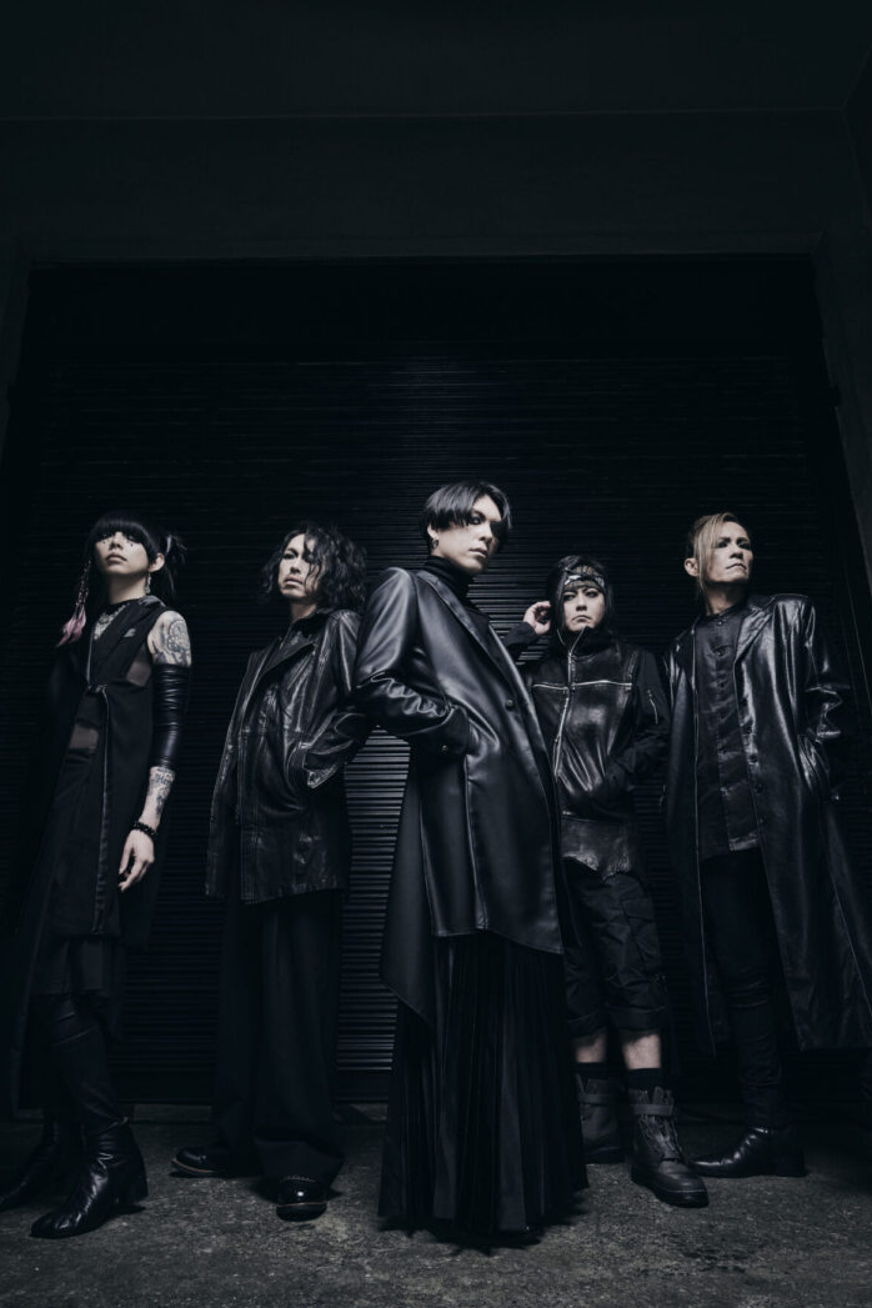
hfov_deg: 57.2
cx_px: 429
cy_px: 715
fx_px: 799
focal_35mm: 22
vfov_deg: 78.4
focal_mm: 20
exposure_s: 1/200
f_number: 5.6
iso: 64
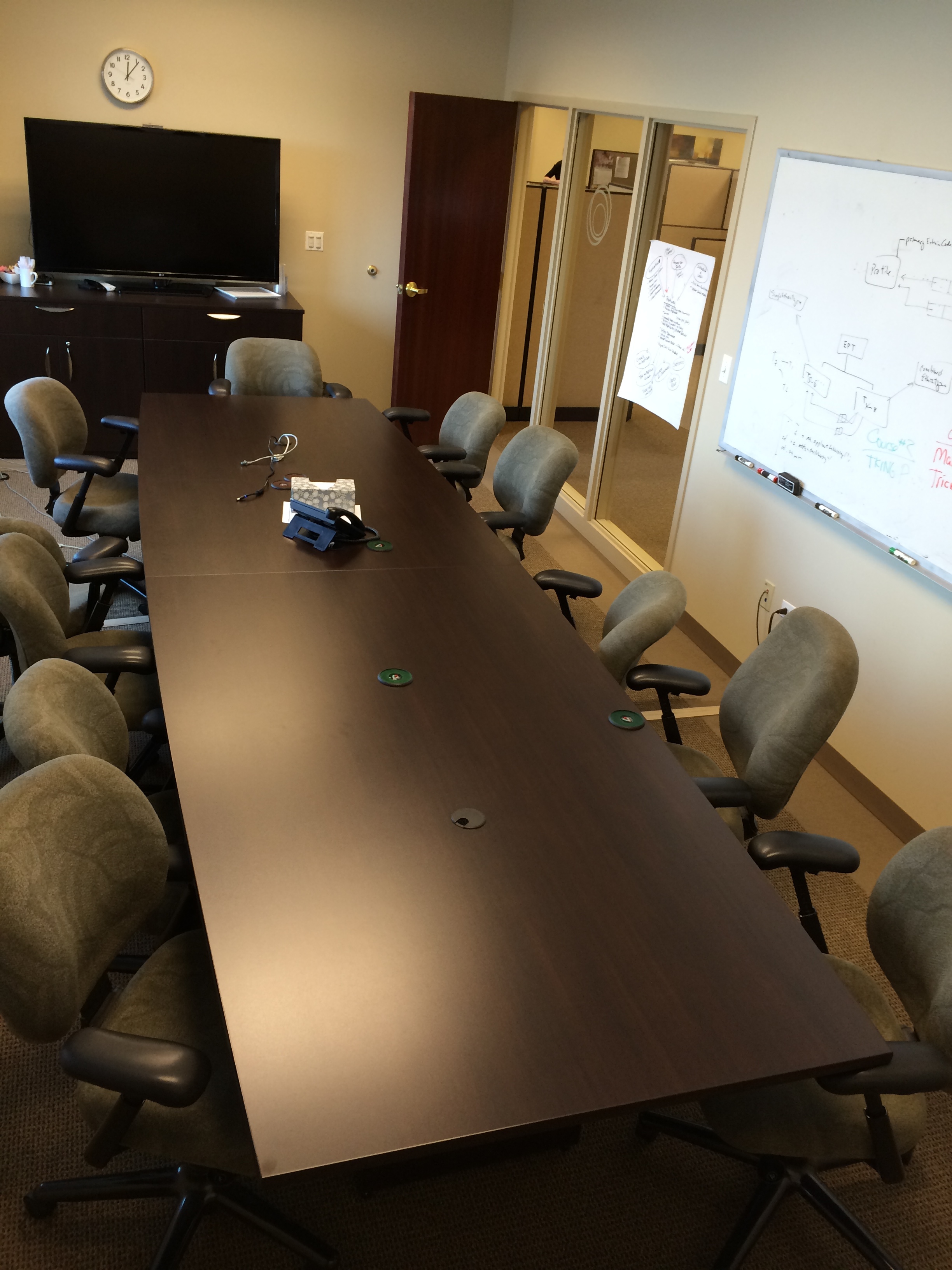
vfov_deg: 60.0
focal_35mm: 30
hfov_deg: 46.8
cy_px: 635
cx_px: 476
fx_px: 1100
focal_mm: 4.12
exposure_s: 1/30
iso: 80
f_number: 2.2
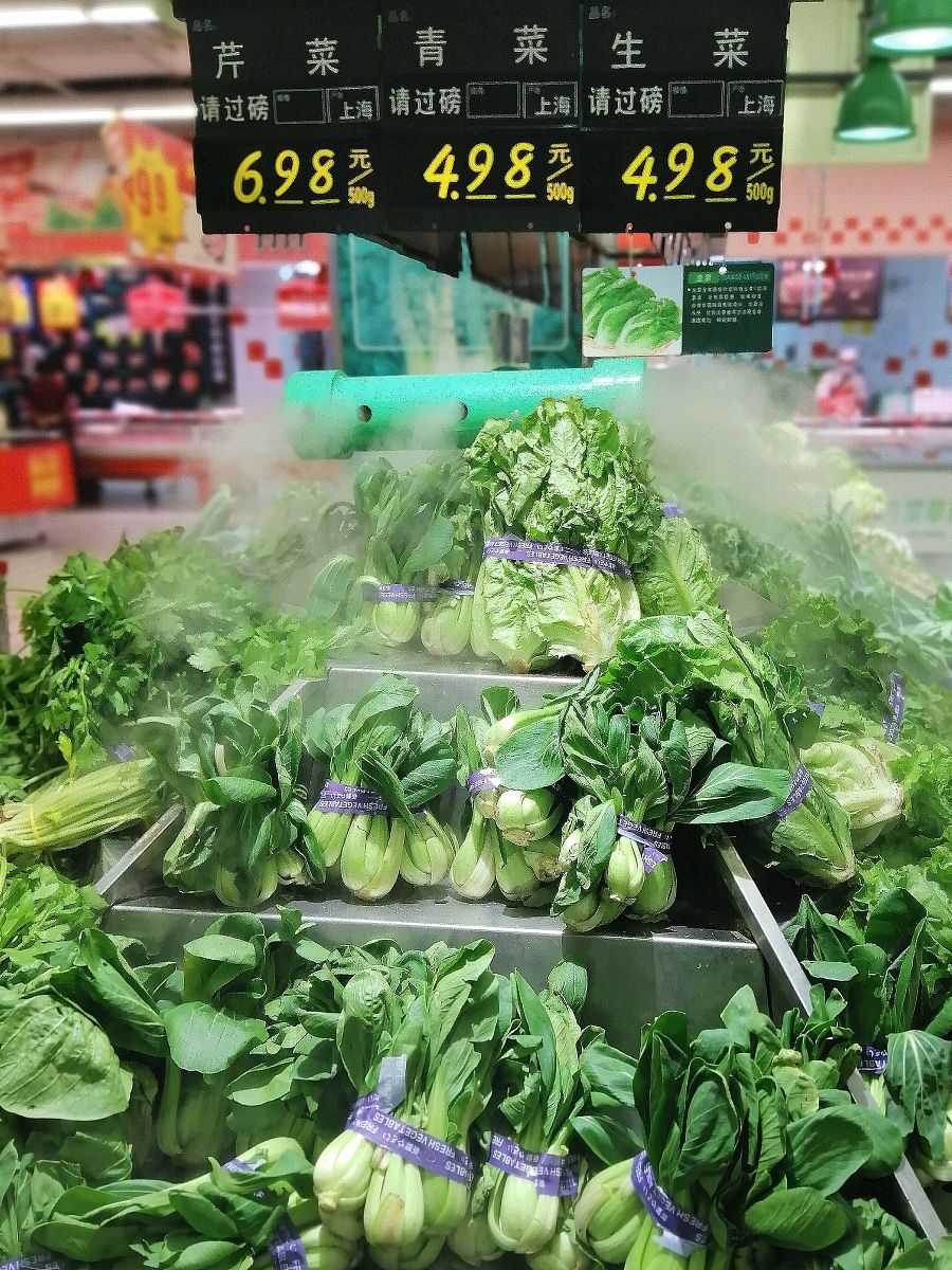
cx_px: 476
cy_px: 635
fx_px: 953
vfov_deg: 67.3
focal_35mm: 26
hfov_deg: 53.1
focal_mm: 3.6
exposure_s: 1/100
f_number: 4
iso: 64
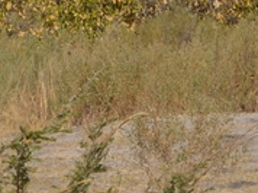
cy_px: -167
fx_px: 5013
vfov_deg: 2.2
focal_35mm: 673
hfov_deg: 2.9
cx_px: -3
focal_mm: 65
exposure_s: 1/400
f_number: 10
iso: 100
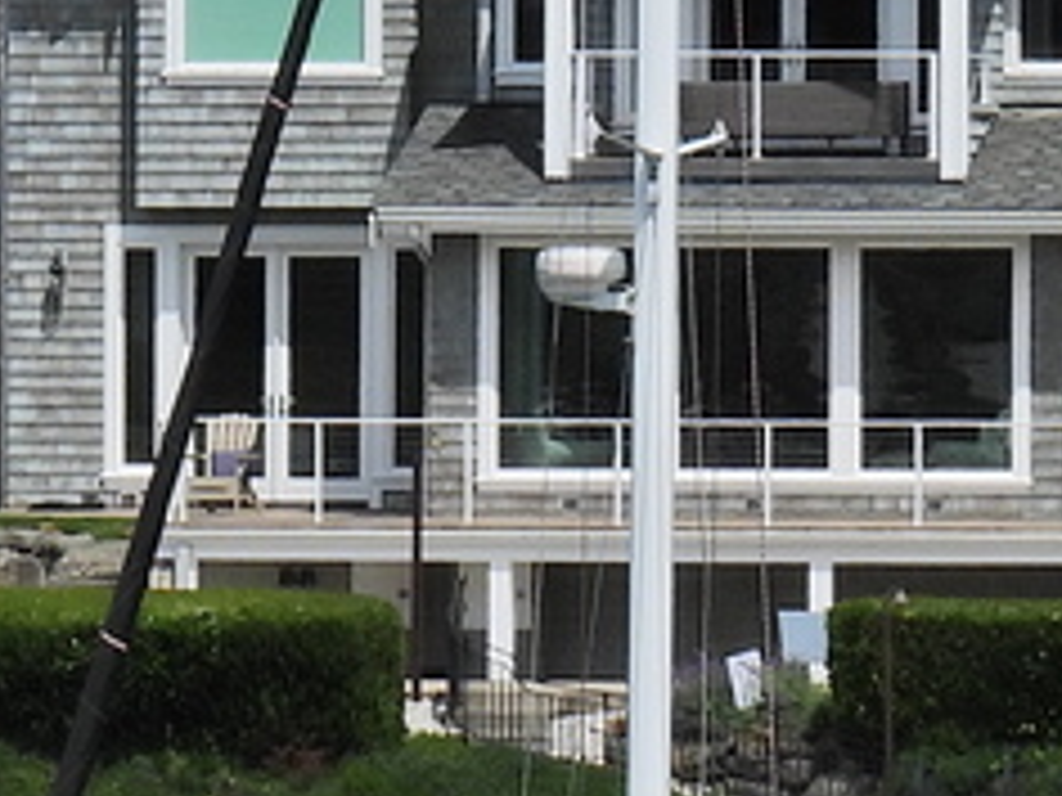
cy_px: 202
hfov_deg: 2.2
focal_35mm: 922
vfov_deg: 1.6
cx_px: 202
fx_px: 28286
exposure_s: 1/2000
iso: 100
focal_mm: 30.3
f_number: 5
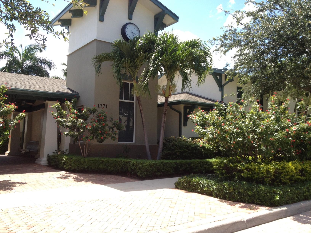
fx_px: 314
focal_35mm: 35
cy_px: 116
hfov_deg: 52.6
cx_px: 156
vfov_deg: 40.7
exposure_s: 1/1126
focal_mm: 4.28
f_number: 2.4
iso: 100
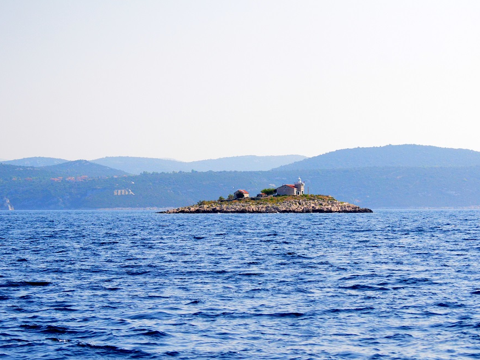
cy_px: 180
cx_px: 262
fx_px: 1594
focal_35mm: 115
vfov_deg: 12.9
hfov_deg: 17.1
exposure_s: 1/8000
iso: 1600
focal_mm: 70
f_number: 4.5
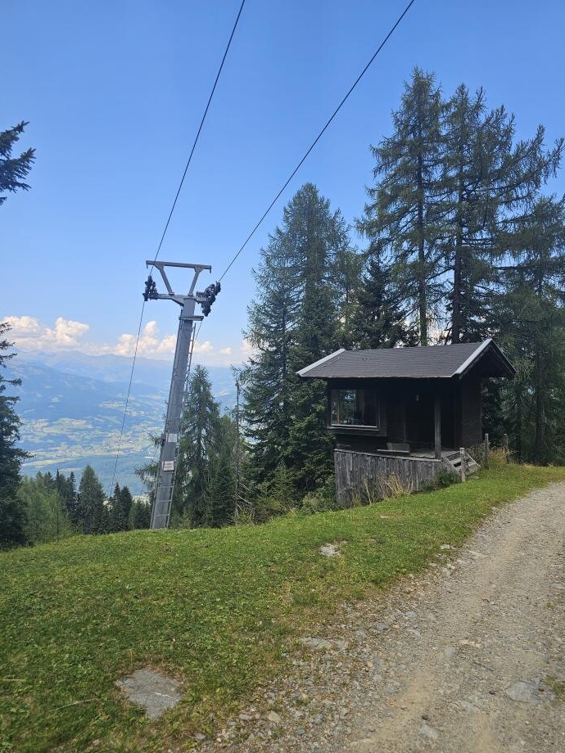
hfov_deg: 56.8
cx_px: 292
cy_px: 386
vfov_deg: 71.6
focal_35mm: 24
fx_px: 522
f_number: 1.7
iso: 10
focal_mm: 6.3
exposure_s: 1/437
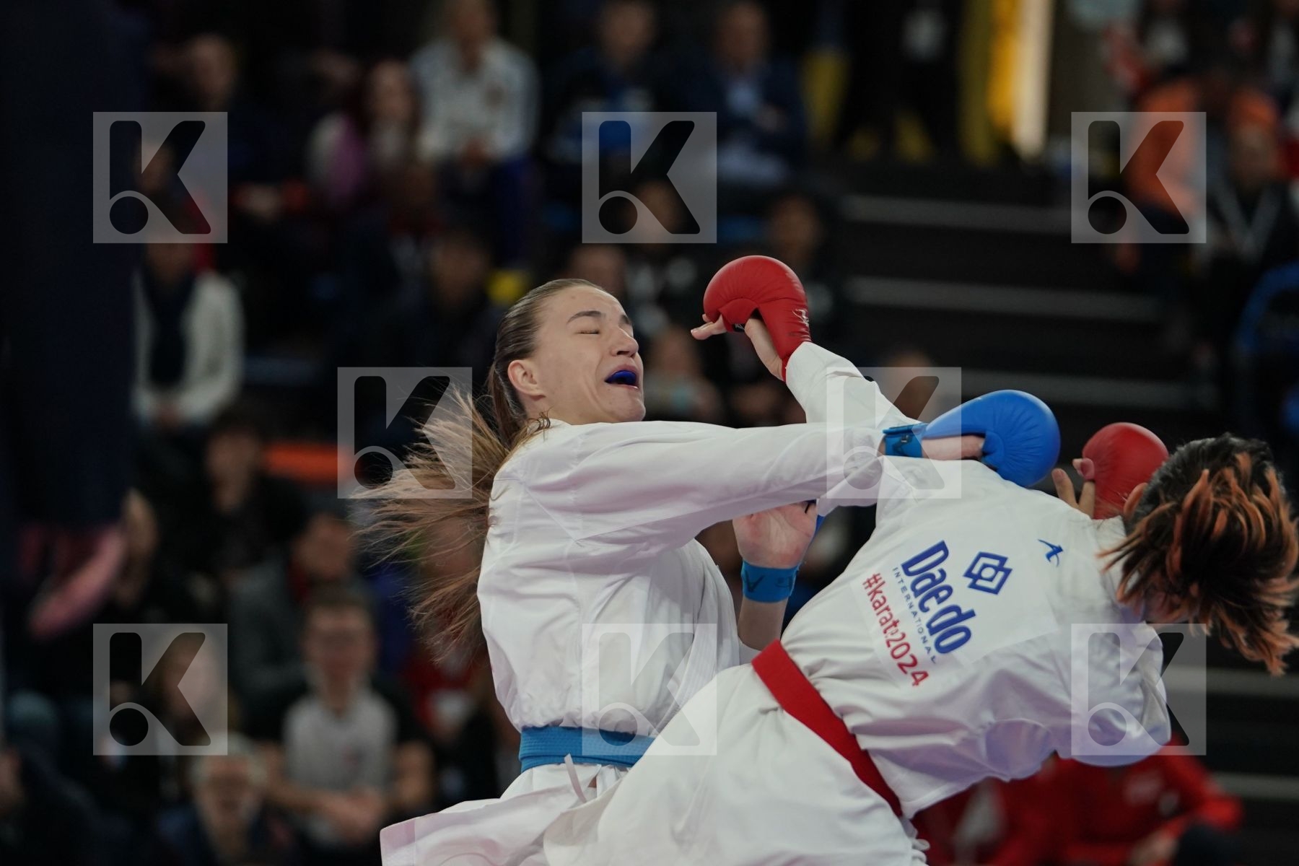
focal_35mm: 271
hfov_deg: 7.6
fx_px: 9778
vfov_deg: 5.1
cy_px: 433
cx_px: 650
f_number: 2.8
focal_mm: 181
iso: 1250
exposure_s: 1/1000
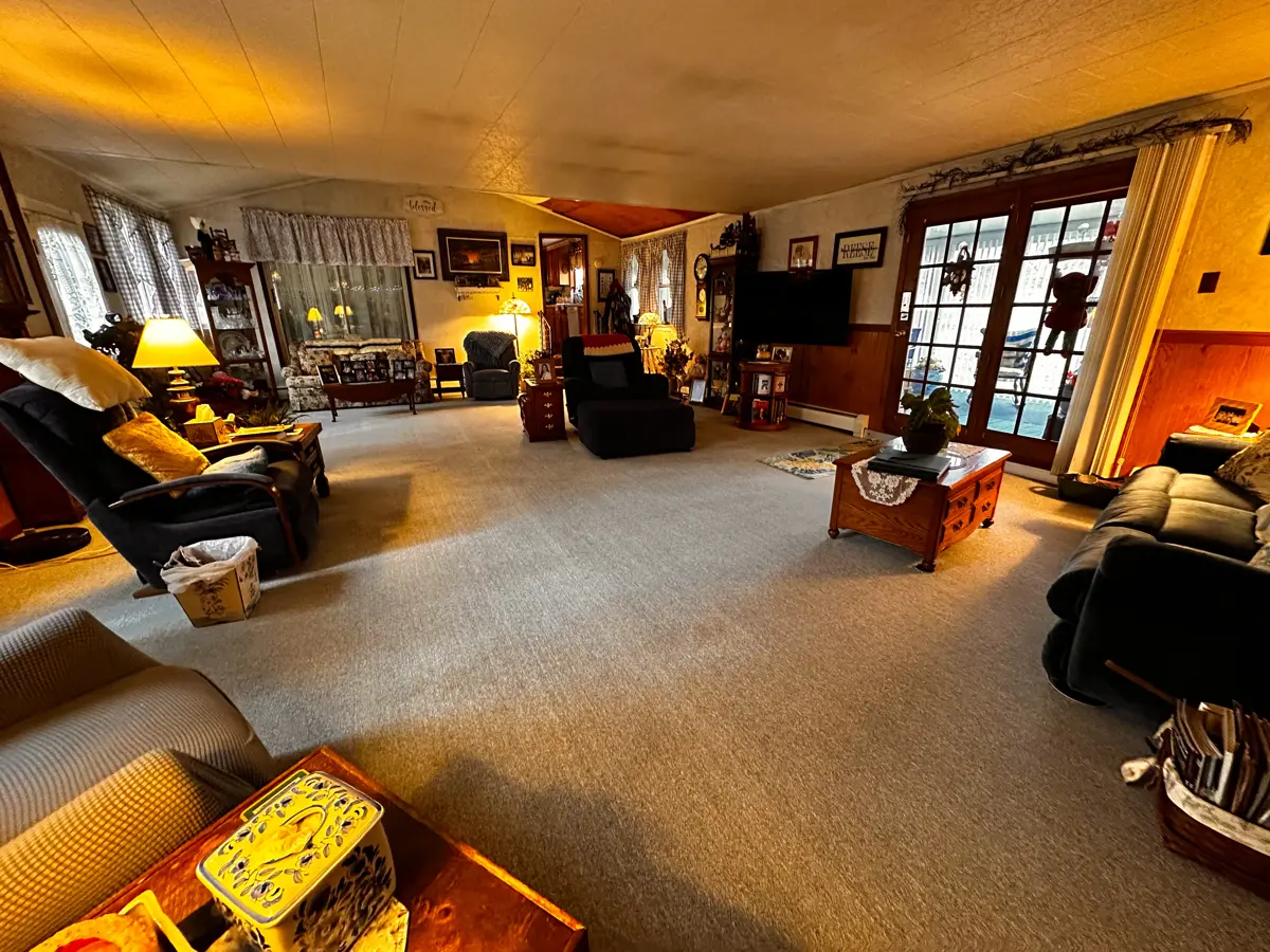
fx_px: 514
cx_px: 635
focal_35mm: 14
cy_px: 476
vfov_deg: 85.7
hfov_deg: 102.1
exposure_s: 1/60
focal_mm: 2.22
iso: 1000
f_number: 2.2
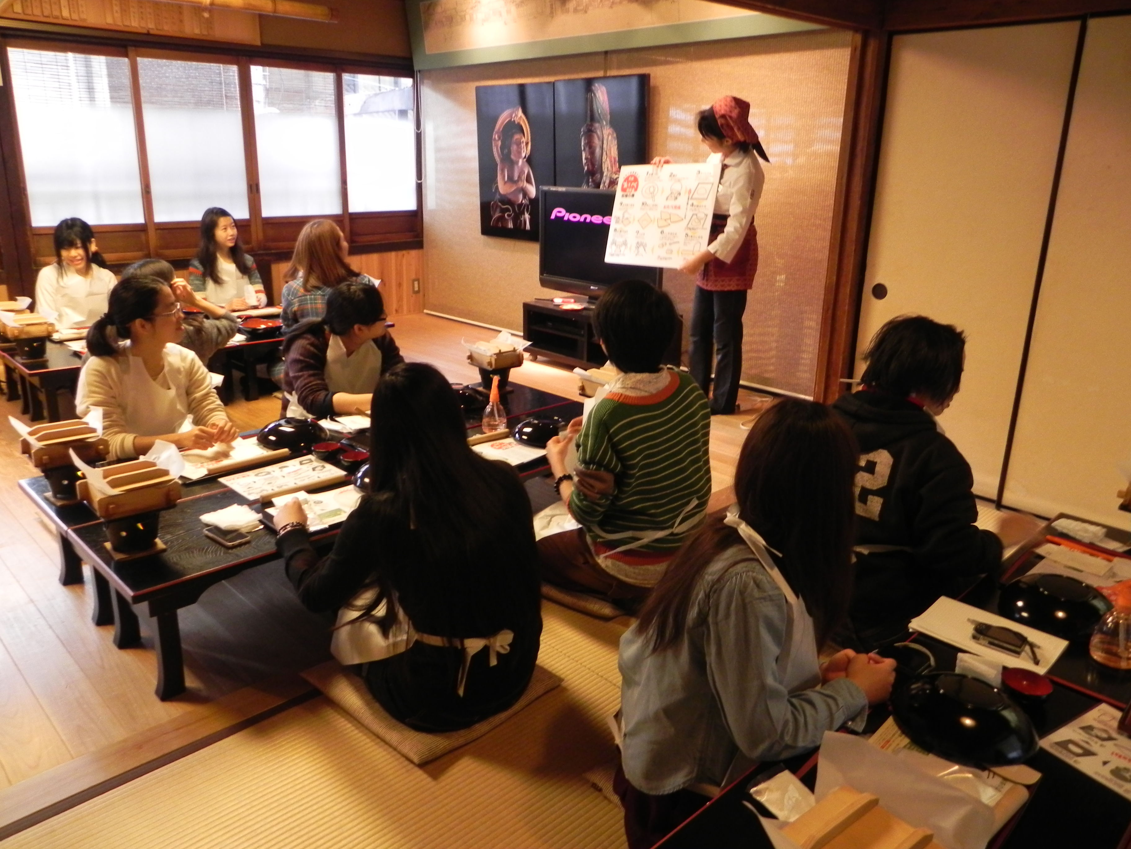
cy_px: 424
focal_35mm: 26
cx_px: 566
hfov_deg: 67.3
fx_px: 849
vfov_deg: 53.1
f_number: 2.8
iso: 400
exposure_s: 1/20
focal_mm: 4.6
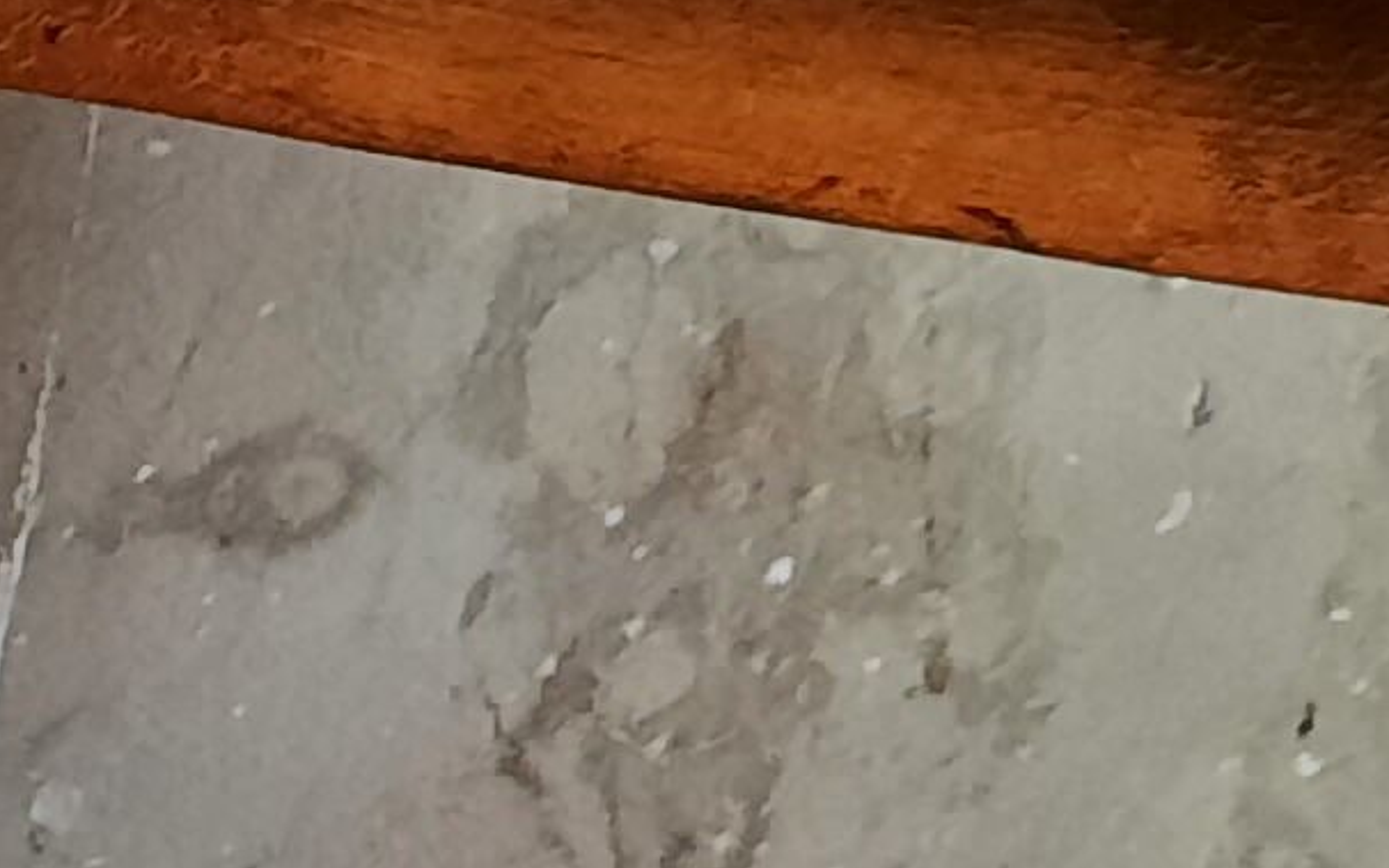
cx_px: -1485
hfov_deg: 10.8
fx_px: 6626
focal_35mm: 175
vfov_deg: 7.0
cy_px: 2288
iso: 250
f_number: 2
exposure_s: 1/50
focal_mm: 4.6
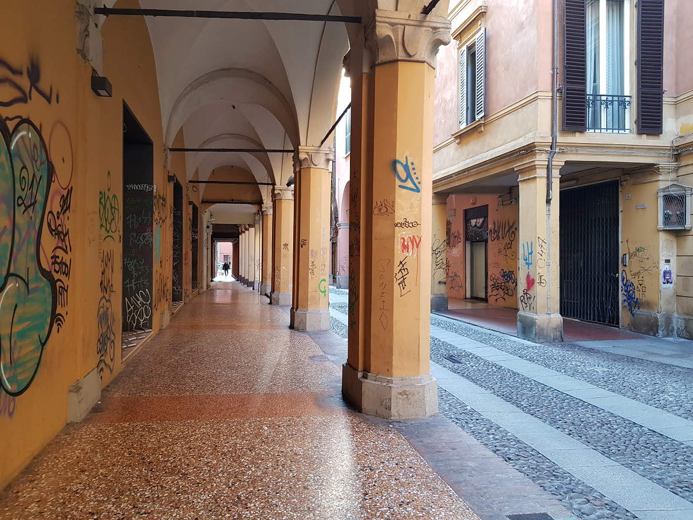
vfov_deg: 53.1
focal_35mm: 26
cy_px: 260
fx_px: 521
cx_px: 346
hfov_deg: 67.3
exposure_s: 1/50
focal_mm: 4.2
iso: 100
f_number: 1.7
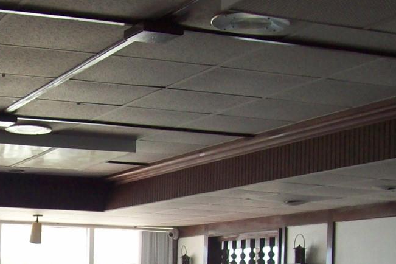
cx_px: 1
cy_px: 353
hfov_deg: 21.4
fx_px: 1012
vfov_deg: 14.2
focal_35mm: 92
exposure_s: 1/128
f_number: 2.7
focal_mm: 6
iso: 122
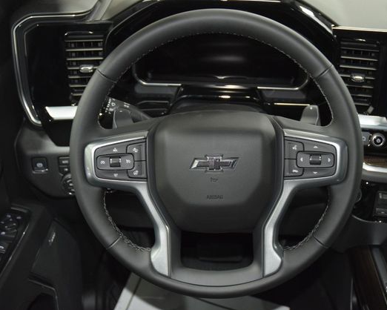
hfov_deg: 39.8
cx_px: 213
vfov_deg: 32.4
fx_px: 534
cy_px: 158
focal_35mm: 47
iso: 2200
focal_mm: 27
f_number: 3.8
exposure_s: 1/30
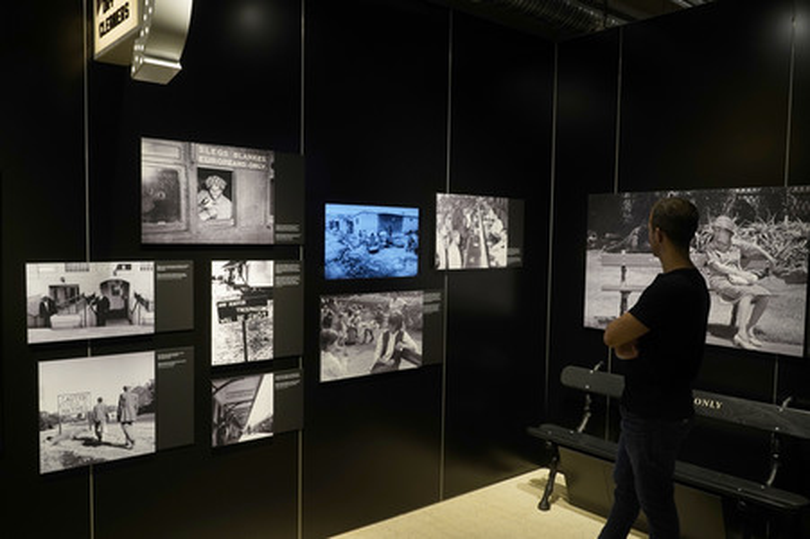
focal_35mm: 28
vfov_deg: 46.3
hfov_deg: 65.5
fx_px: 630
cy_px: 270
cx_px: 405
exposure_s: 1/100
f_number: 7.1
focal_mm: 28
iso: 1250
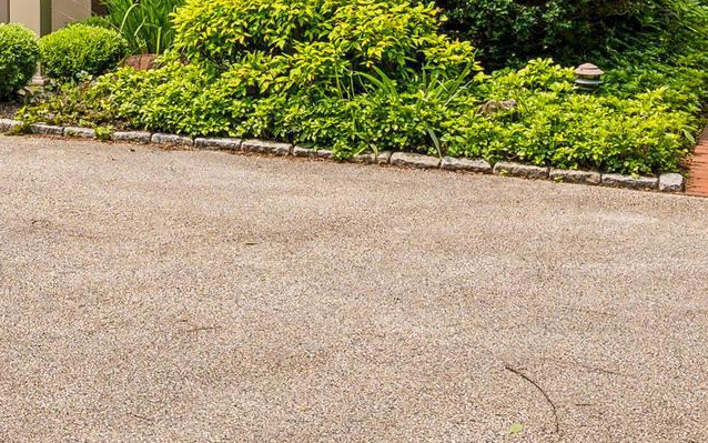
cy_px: -305
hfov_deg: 22.3
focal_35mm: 87
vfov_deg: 13.8
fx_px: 1672
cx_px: -112
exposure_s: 1/200
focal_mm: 26.5
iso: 100
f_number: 8
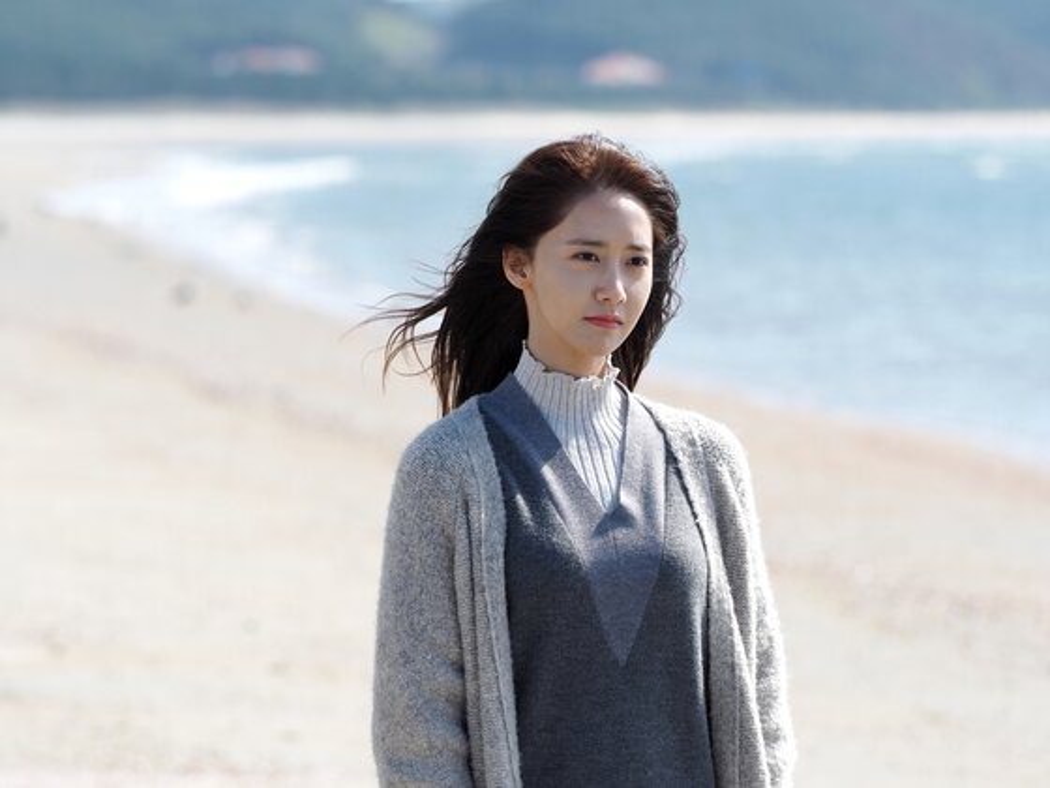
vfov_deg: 5.9
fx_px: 7583
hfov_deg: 7.9
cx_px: 525
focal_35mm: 250
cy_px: 394
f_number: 4
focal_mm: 125
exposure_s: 1/500
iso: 100
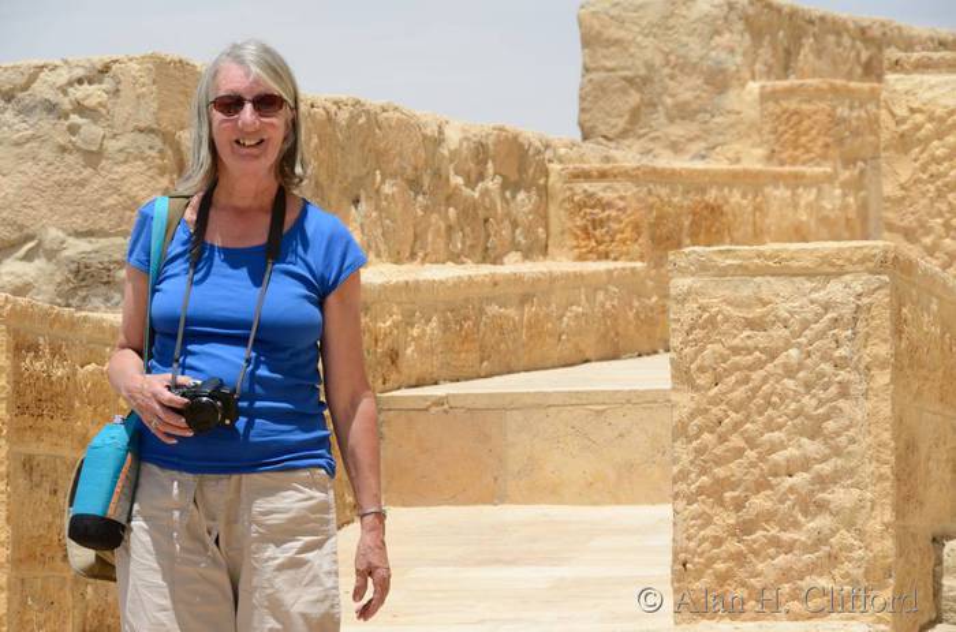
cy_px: 316
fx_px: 5165
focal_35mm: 195
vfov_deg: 7.0
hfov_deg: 10.6
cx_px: 478
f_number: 10
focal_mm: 130
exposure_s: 1/250
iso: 100
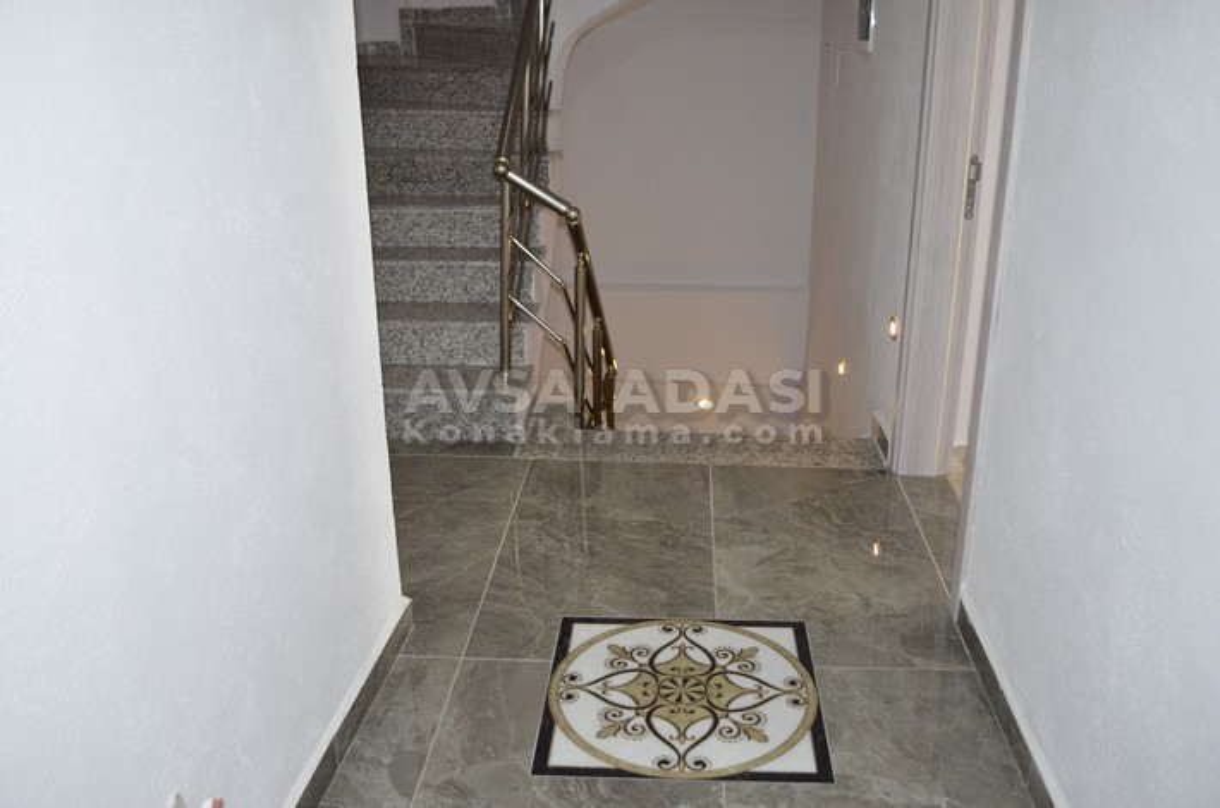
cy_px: 404
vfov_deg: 39.8
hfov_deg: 57.3
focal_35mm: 33
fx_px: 1116
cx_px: 610
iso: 2000
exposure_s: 1/60
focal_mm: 22
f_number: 3.8
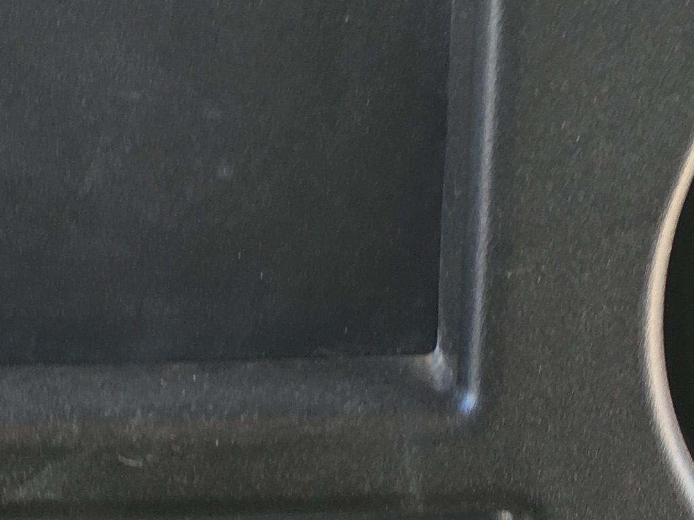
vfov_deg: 13.0
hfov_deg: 17.1
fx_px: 2265
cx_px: 38
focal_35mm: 113
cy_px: 478
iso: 32
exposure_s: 1/60
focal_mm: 4.15
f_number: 2.2
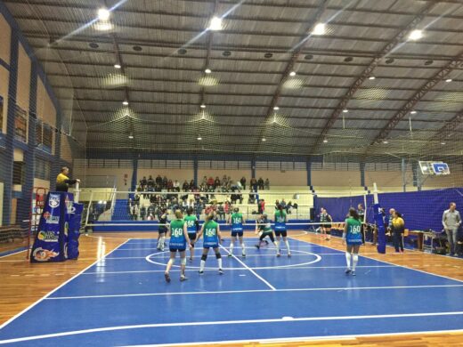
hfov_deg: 61.7
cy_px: 174
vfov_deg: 48.2
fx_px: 388
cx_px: 232
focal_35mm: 29
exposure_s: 1/17
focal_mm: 4.15
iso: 250
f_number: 2.2
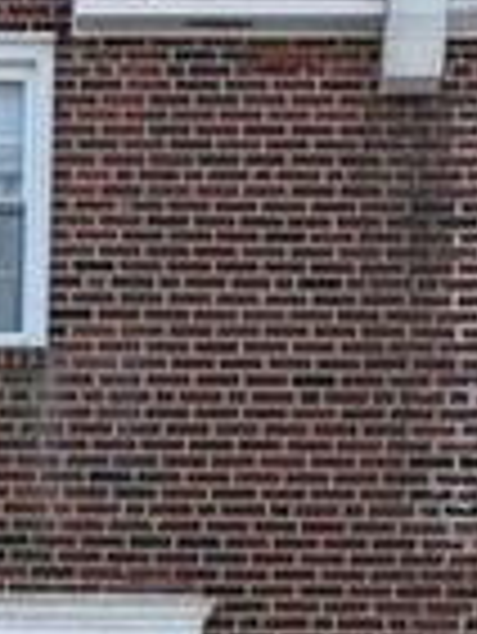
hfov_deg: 11.9
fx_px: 2256
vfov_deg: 14.7
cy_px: 1005
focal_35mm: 123
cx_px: -27
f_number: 1.6
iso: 64
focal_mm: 5.96
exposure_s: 1/2985
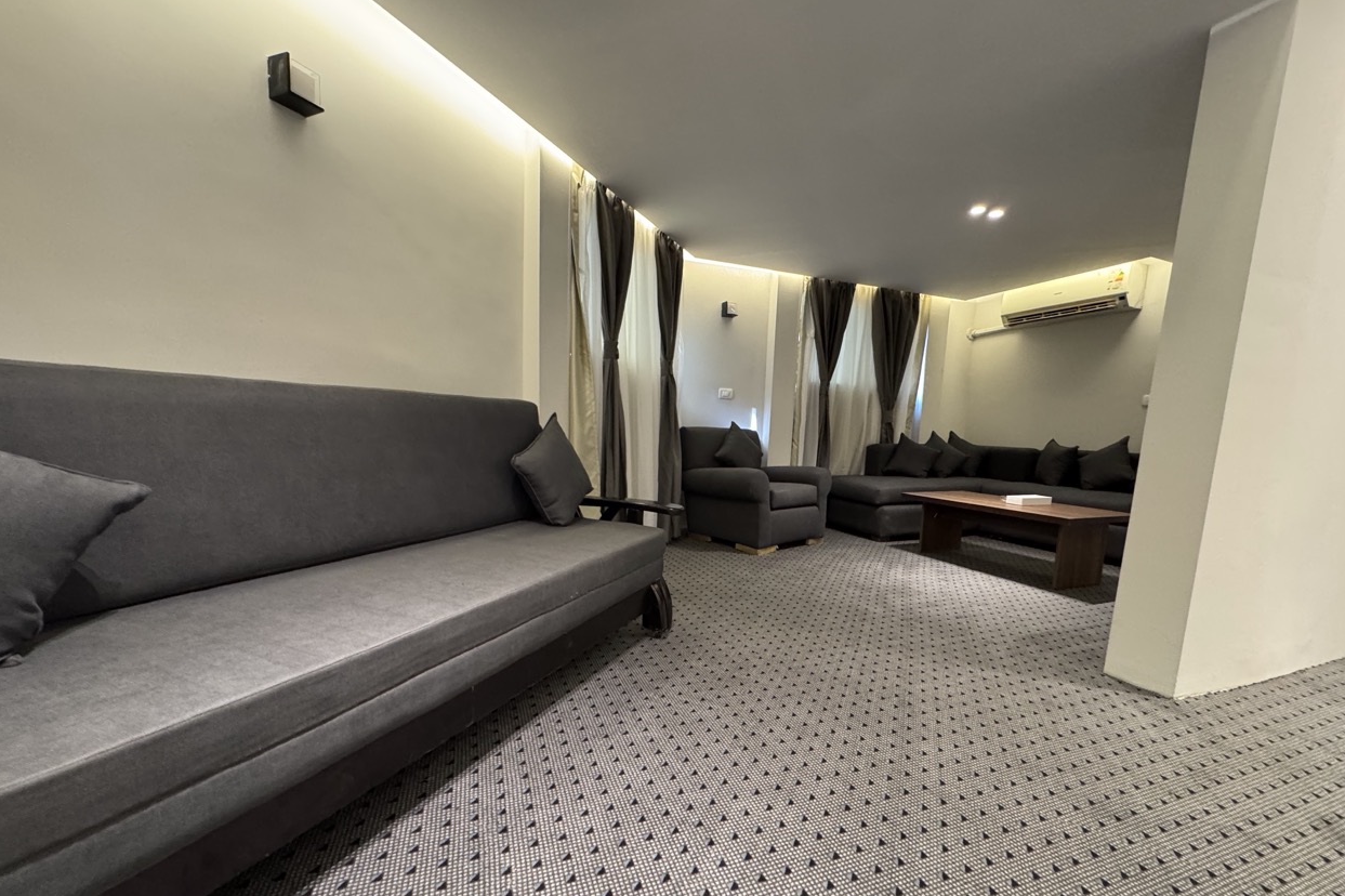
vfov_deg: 76.9
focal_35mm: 15
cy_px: 509
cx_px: 671
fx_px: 560
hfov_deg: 100.4
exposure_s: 1/50
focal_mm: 2.22
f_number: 2.2
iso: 640
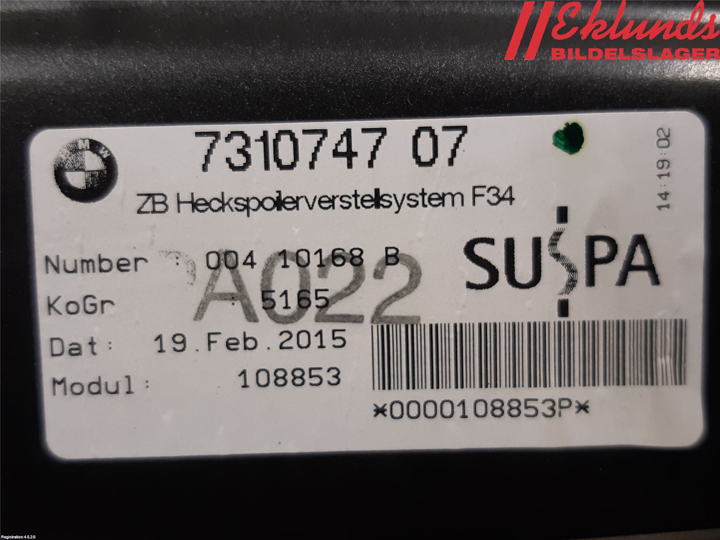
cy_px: 270
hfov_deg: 67.3
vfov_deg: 53.1
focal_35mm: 26
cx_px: 360
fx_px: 541
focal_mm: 3.93
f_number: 1.7
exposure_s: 1/50
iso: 80
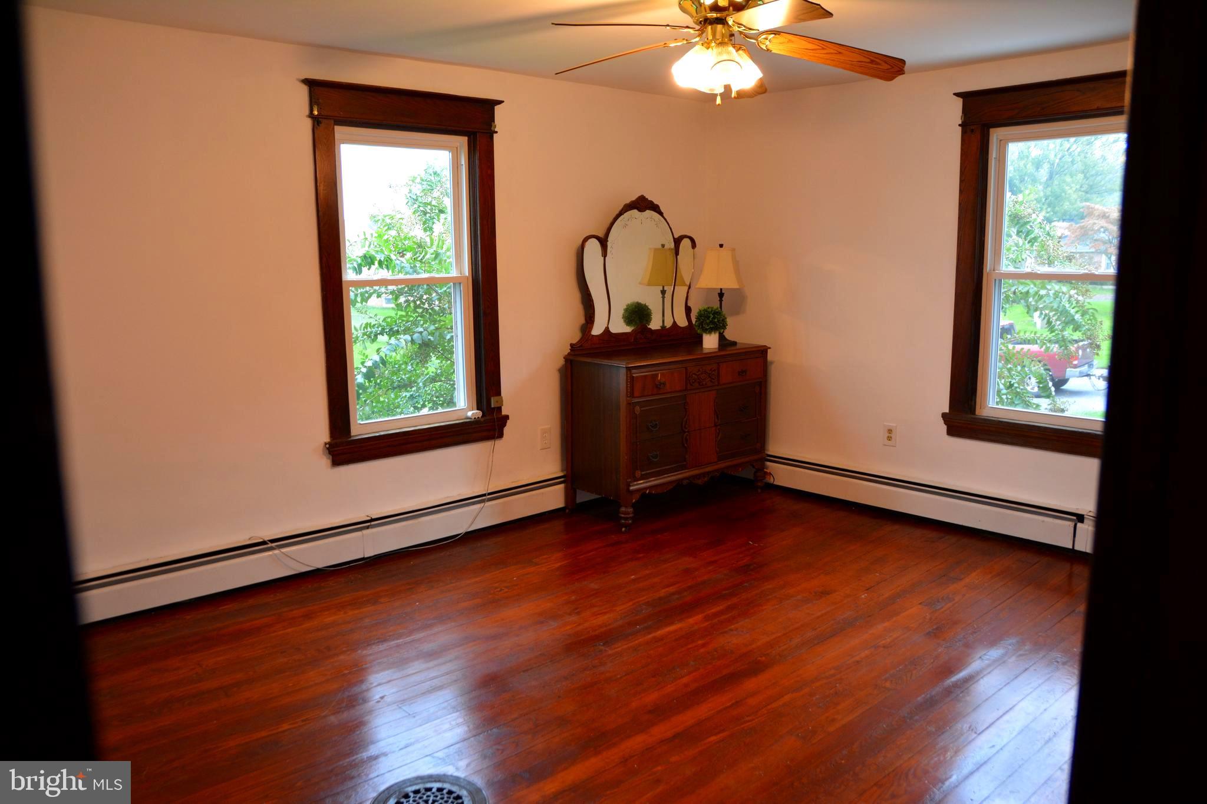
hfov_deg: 70.4
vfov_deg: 50.4
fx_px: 855
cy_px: 402
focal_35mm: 26
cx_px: 604
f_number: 4
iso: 640
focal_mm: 17
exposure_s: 1/60
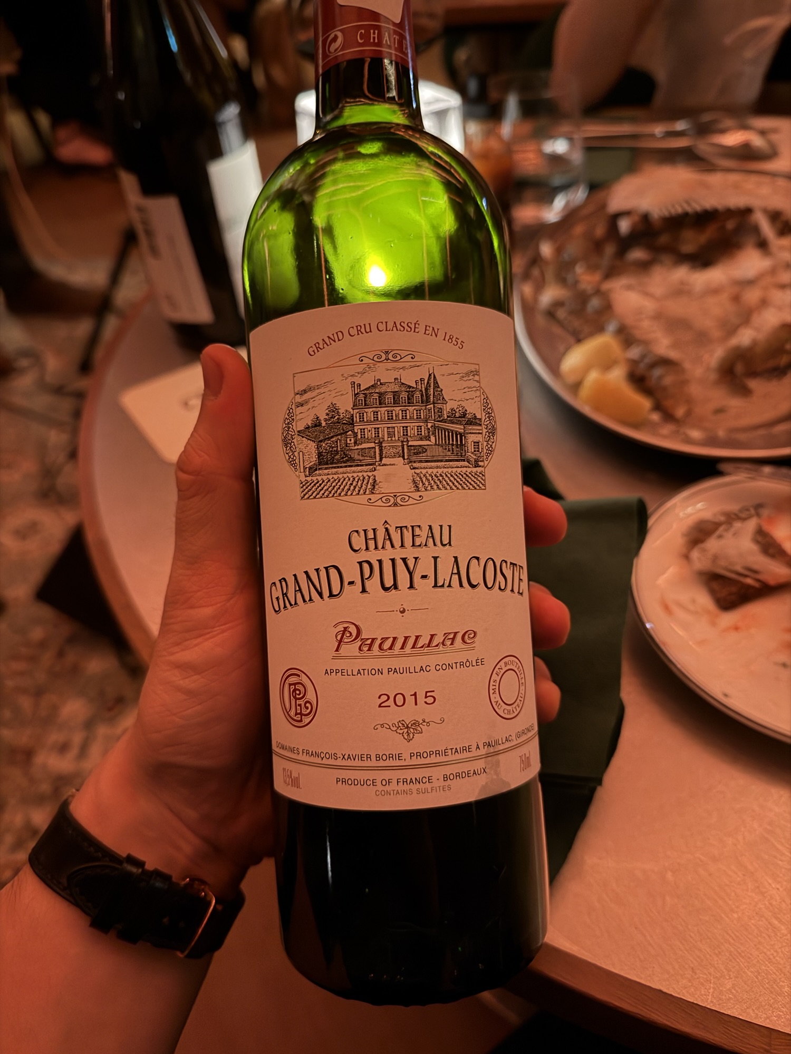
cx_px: 396
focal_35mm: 24
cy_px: 527
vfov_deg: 71.6
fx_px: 731
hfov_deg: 56.8
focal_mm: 6.76
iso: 1000
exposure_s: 1/14
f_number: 1.78
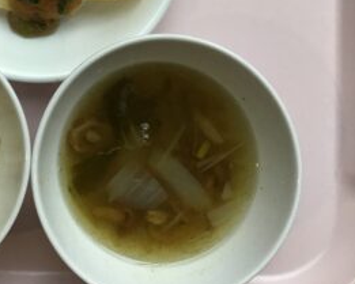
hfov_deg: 31.3
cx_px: 52
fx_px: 610
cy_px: 47
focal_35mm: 58
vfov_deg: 25.7
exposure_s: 1/40
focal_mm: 3.3
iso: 25
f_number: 2.4
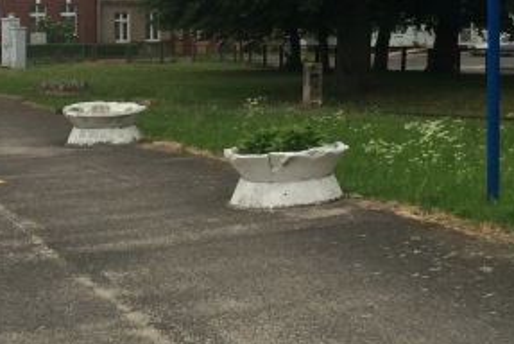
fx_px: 1201
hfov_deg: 24.1
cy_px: 7
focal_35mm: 84
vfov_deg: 16.0
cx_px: 308
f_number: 2.2
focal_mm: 4.15
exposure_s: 1/933
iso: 32
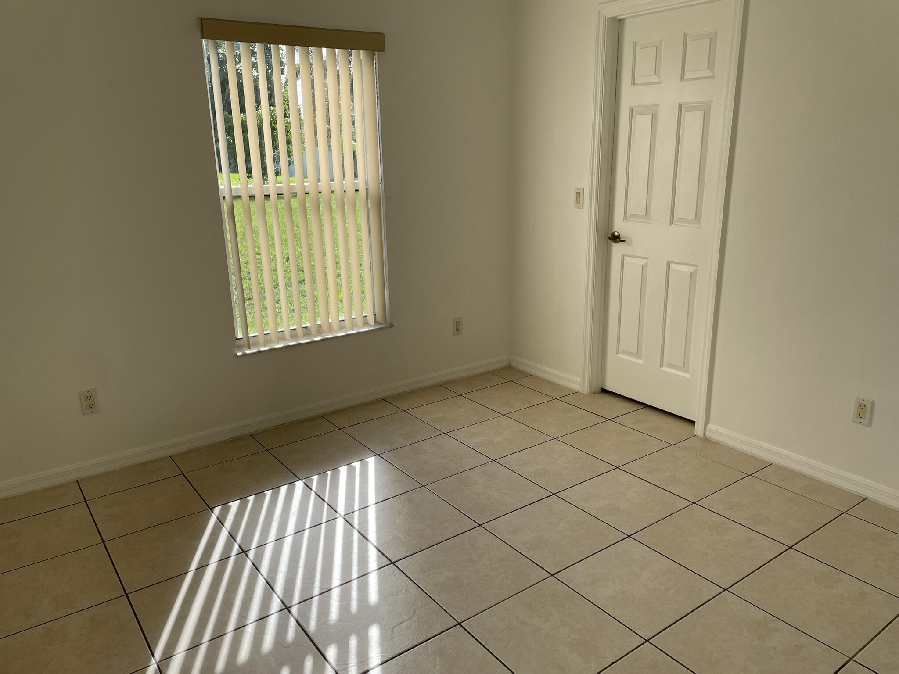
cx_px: 450
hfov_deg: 67.3
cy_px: 337
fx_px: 675
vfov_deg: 53.1
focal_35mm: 26
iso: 32
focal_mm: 4.2
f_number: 1.6
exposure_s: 1/796
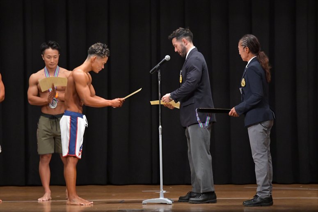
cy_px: 106
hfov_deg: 9.5
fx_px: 1916
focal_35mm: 217
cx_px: 159
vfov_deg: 6.3
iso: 6400
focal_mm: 145
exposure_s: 1/400
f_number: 5.6
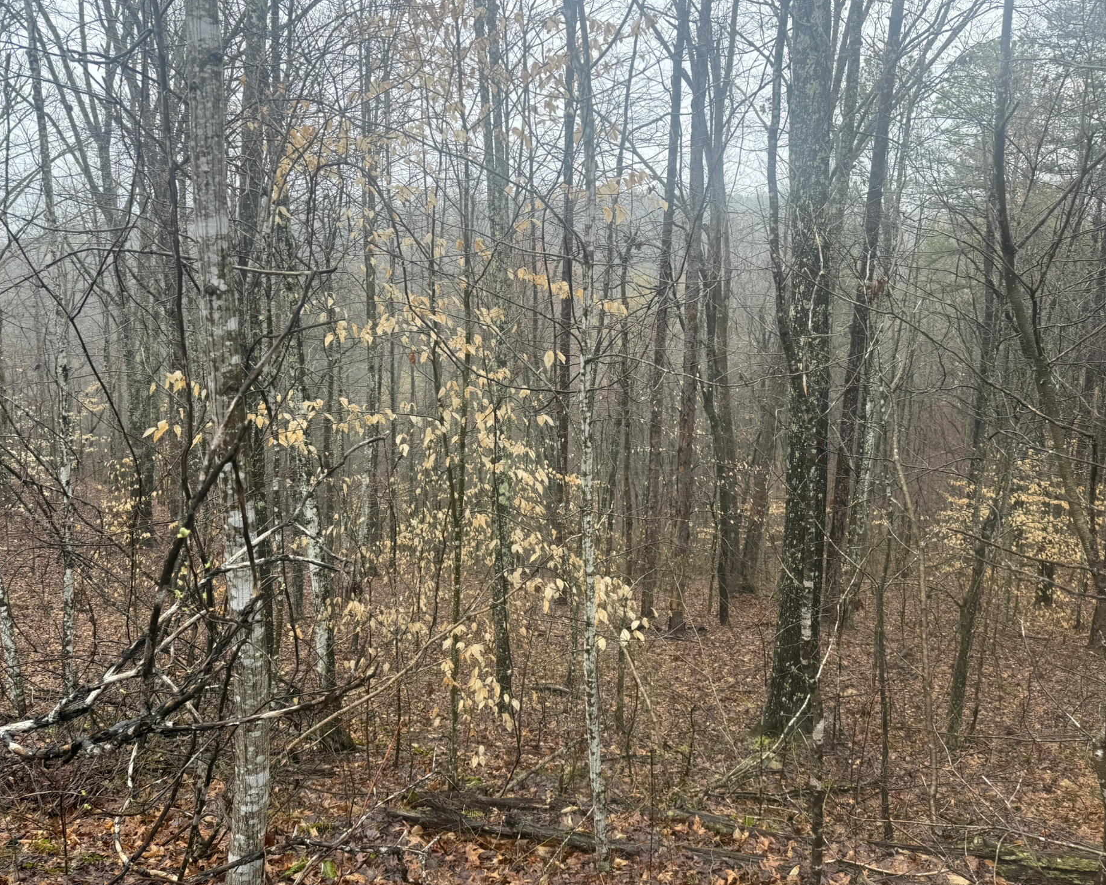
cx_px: 553
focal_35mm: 26
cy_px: 429
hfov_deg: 66.0
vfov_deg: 54.9
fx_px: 851
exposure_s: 1/135
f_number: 1.78
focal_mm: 6.76
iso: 64
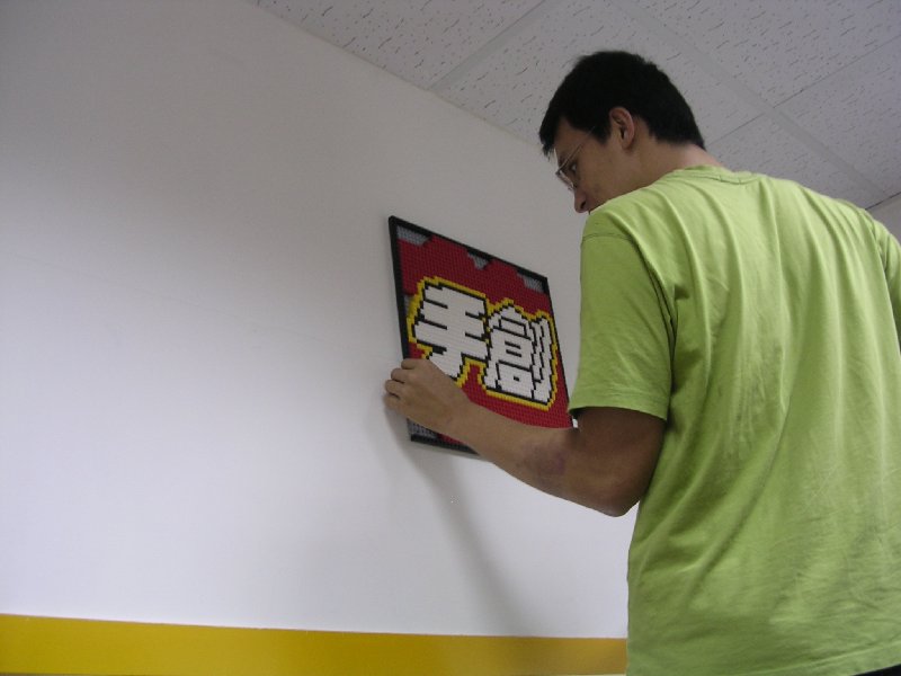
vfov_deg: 37.7
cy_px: 338
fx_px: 989
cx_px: 450
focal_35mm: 38
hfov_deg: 49.0
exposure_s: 1/9.4
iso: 100
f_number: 2.8
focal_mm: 5.8
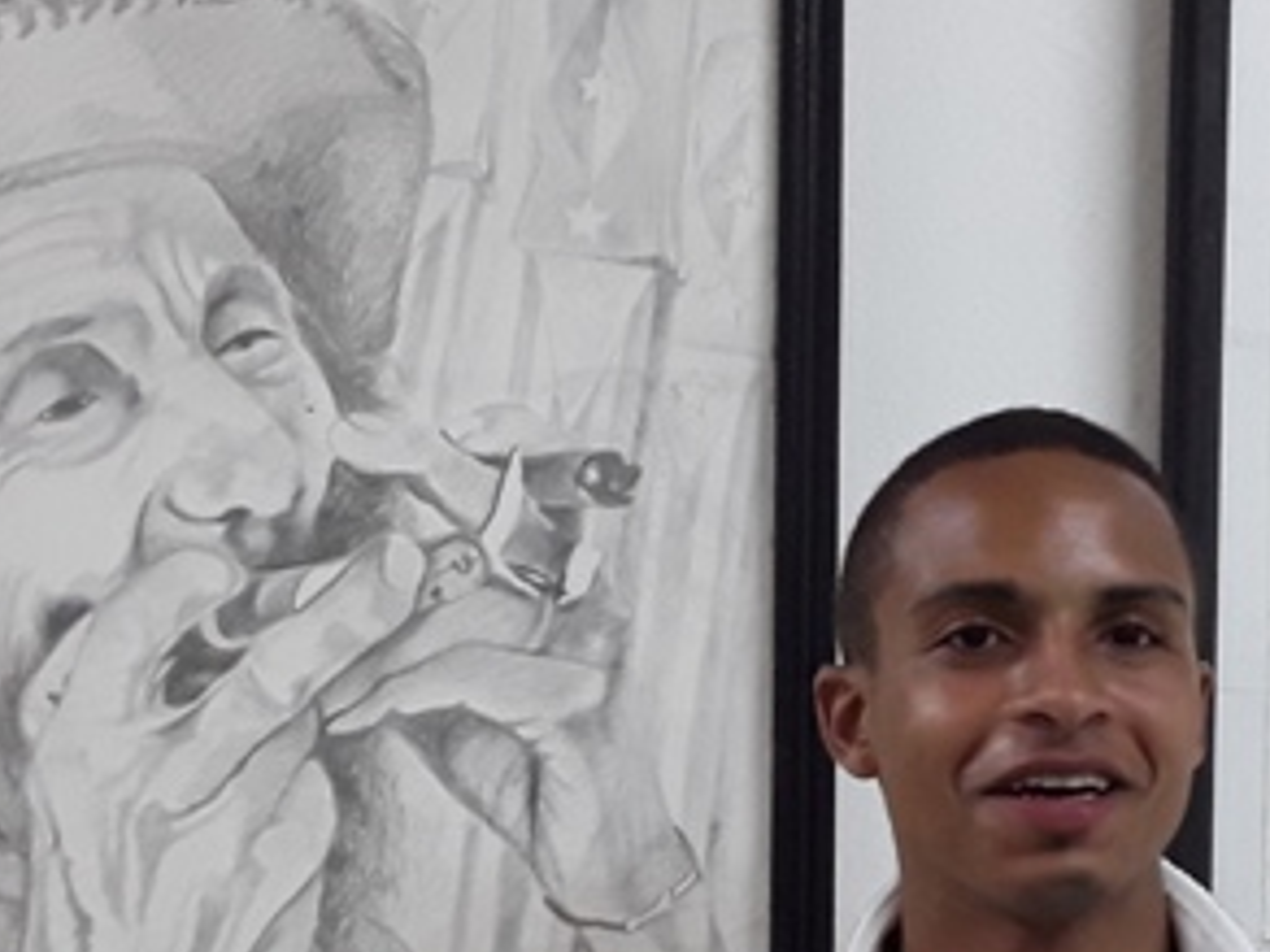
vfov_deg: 20.4
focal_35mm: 71
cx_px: 835
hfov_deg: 27.3
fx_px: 2605
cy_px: 809
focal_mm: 2.91
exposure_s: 1/30
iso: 100
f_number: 1.9
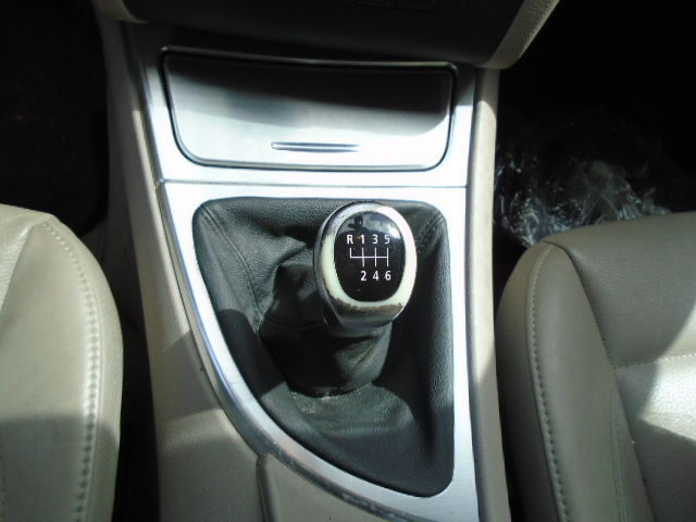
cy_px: 261
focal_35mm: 26
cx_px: 348
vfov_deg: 53.1
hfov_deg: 67.3
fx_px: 523
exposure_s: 1/320
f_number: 3.2
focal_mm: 4.6
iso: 100
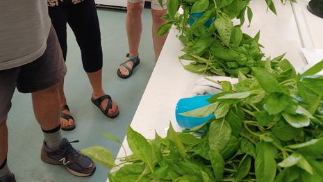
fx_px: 351
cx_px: 144
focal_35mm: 41
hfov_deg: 49.3
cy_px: -8
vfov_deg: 27.1
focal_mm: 4.23
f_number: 1.5
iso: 50
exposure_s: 1/60
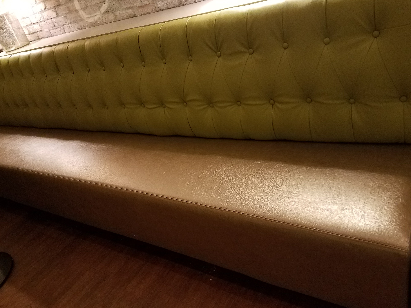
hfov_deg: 65.3
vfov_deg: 51.4
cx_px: 203
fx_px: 321
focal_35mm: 27
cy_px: 152
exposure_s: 1/10
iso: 250
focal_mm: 4.2
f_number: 1.7
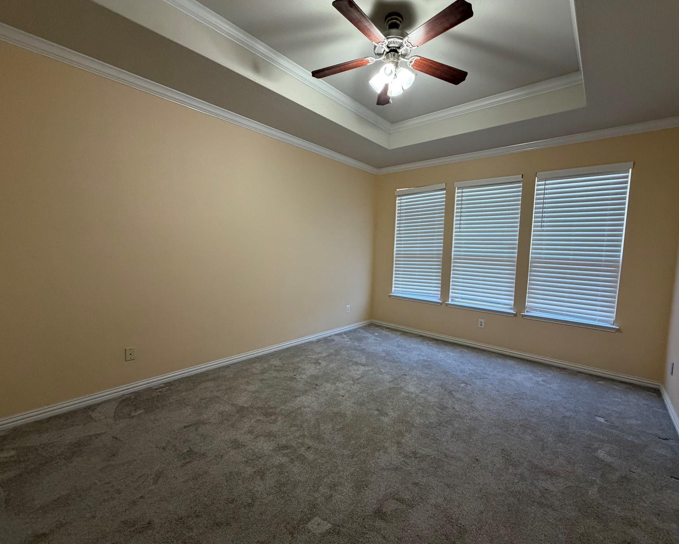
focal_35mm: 15
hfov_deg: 96.6
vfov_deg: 84.0
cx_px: 362
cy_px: 276
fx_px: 301
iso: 250
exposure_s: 1/60
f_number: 2.2
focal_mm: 2.22
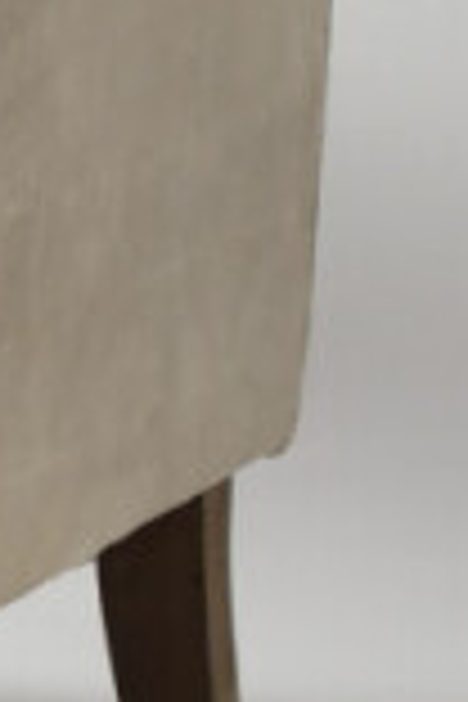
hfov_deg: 4.8
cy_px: -585
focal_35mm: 269
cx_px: -1179
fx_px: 5245
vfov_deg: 7.4
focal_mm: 35
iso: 400
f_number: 5
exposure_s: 1/125
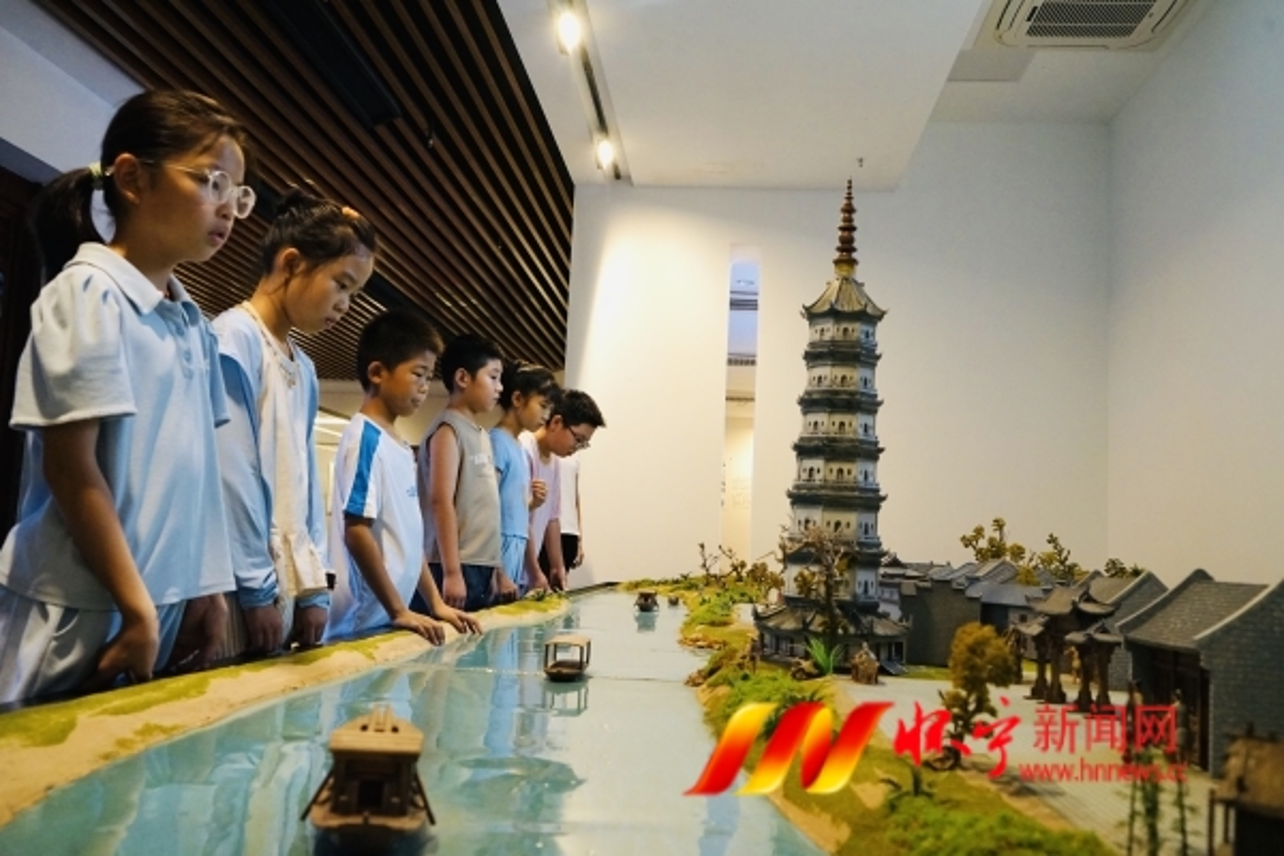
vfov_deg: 42.3
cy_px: 428
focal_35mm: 31
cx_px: 642
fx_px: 1106
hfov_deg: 60.3
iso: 3200
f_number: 7.1
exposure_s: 1/200
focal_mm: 31
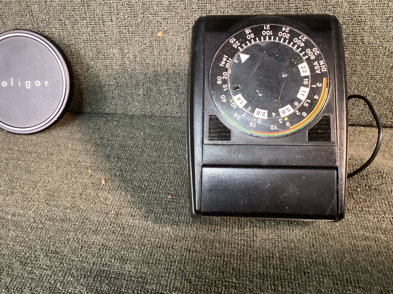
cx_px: 193
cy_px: 136
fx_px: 397
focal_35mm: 35
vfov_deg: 40.7
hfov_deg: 52.6
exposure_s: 1/30
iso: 400
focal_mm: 3.3
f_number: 2.4
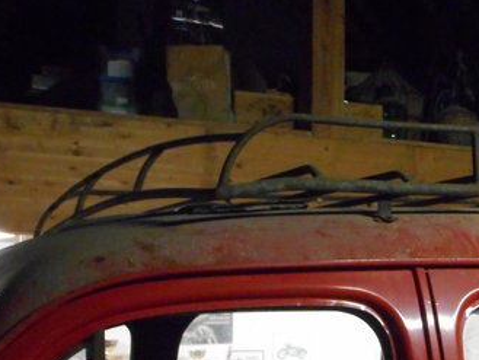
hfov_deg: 22.5
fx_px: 1149
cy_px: 214
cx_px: 491
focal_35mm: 83
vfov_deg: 17.8
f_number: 4.5
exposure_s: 1/5
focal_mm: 6.9
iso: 800
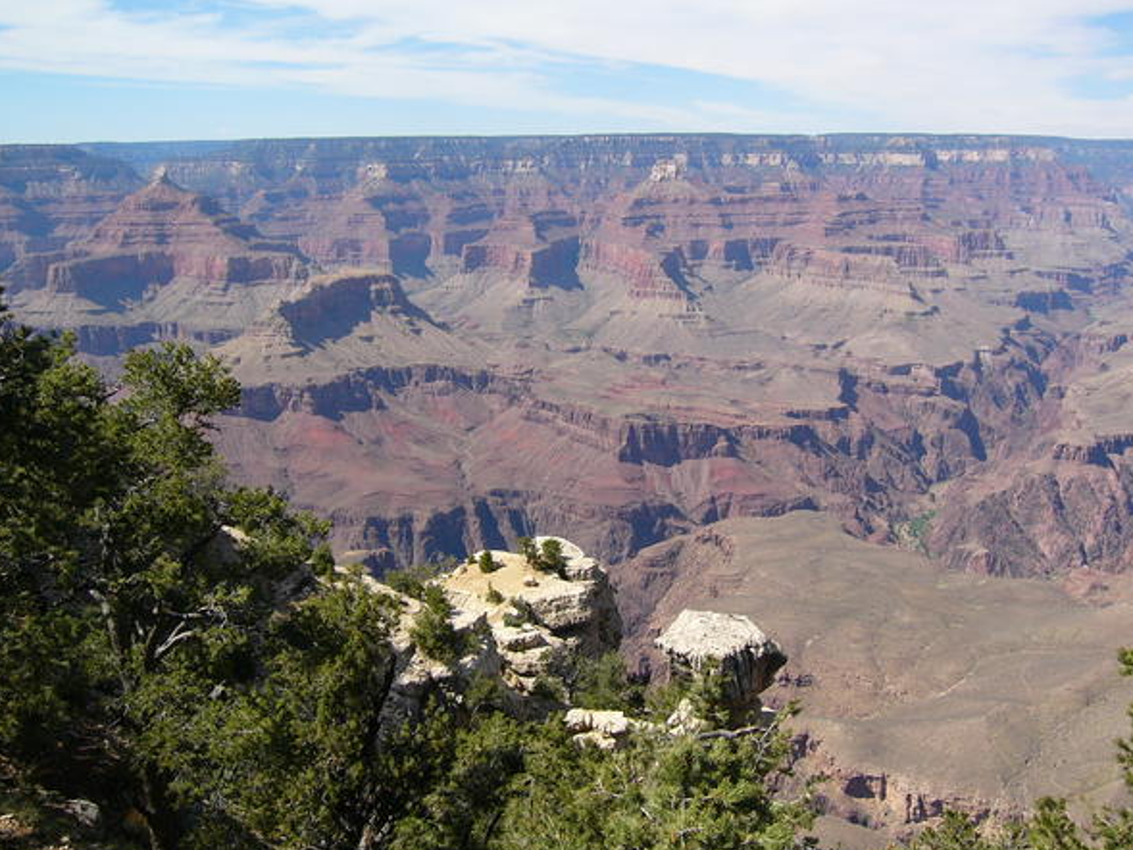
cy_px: 398
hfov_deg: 49.0
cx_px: 548
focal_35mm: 38
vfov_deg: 37.7
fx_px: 1244
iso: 50
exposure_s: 1/125
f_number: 8
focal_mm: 5.8
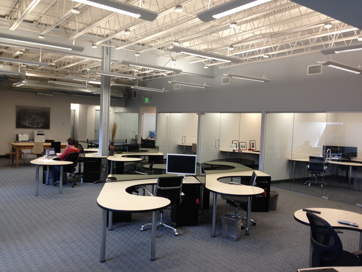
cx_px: 181
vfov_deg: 42.9
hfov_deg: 55.4
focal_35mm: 33
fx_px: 345
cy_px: 136
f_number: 2.4
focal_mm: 4.13
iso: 64
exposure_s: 1/24
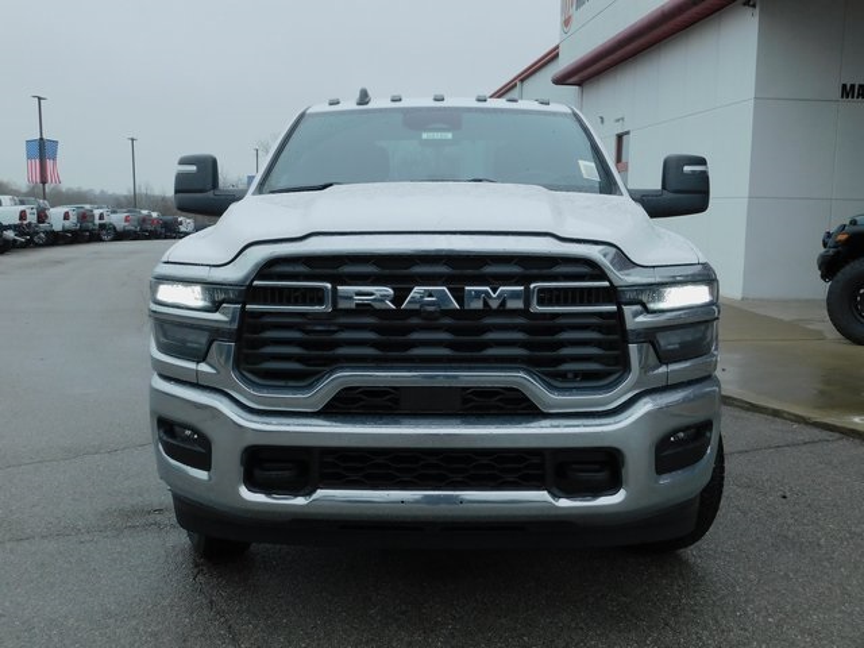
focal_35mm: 36
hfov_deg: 51.4
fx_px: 899
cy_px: 324
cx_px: 432
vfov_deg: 39.7
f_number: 3.5
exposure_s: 1/500
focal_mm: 6.3
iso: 125
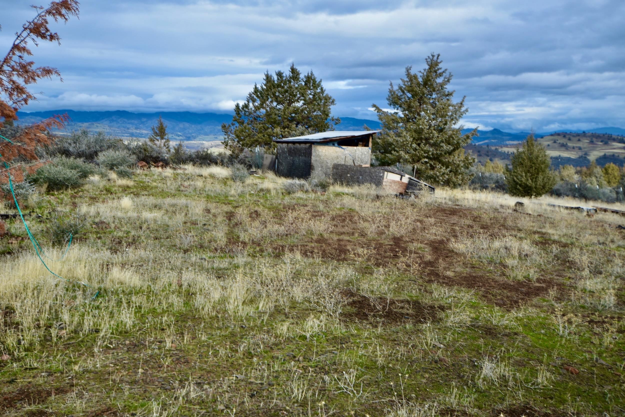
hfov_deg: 53.1
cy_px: 208
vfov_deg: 36.9
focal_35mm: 36
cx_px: 312
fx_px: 625
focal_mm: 24
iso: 100
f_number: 8
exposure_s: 1/160
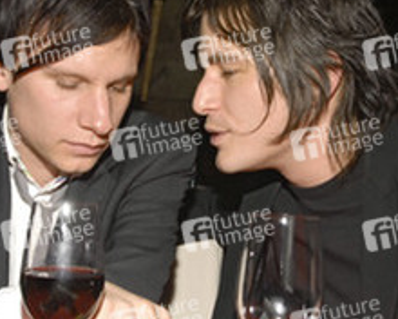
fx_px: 813
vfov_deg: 22.1
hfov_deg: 27.5
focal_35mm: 69
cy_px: 185
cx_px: 177
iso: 400
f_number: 8
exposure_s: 1/30
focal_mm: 24
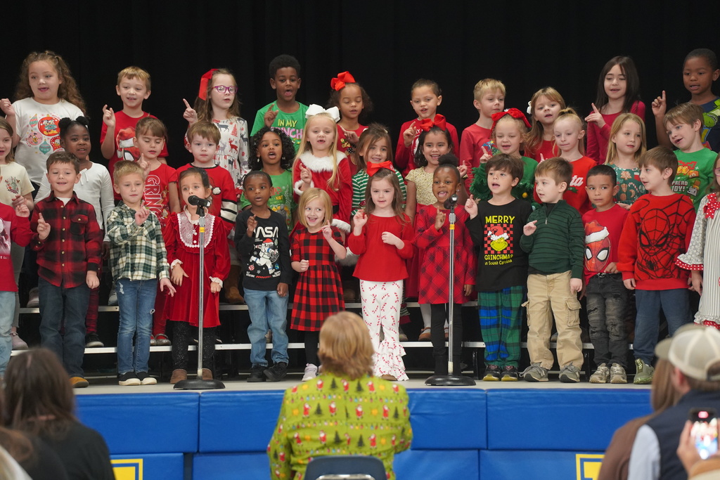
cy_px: 240
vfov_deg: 7.6
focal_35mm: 180
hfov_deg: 11.4
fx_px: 3600
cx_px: 360
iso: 5000
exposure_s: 1/200
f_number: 4
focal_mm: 180
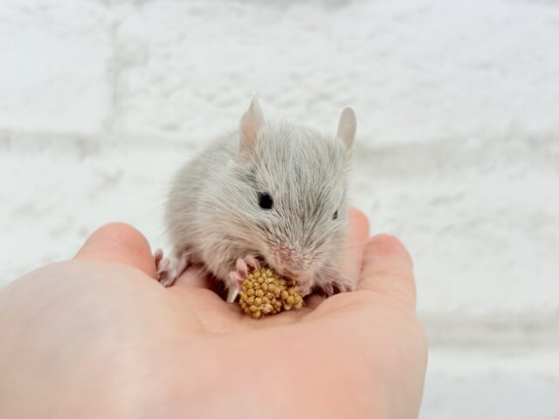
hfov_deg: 36.8
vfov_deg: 28.0
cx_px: 280
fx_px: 840
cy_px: 210
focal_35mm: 52
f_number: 1.6
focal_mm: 5.96
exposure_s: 1/50
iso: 40
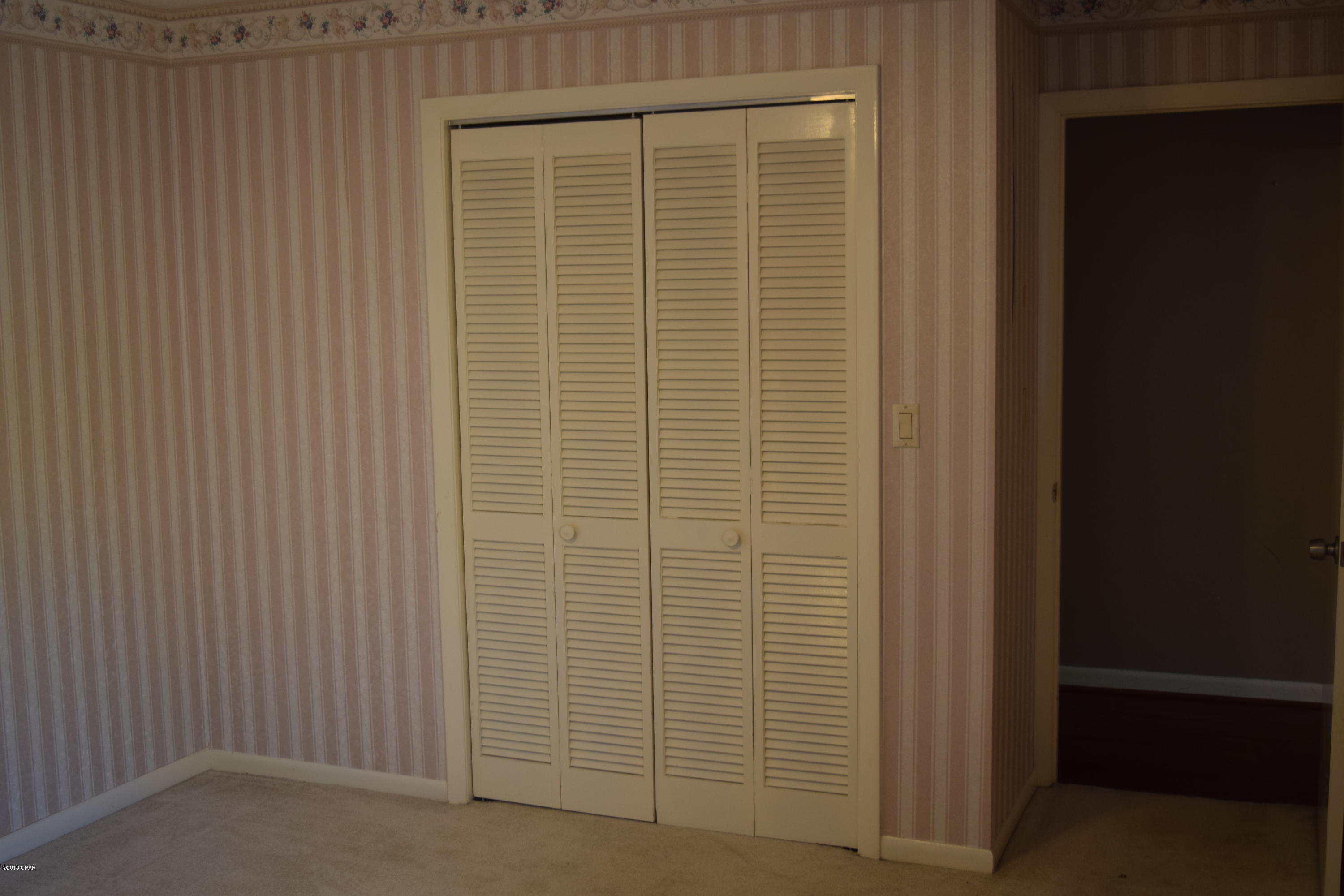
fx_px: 1512
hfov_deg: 47.9
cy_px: 448
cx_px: 672
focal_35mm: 40
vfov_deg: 33.0
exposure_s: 1/60
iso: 450
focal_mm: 27
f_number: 4
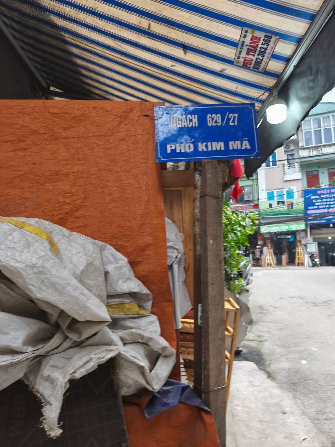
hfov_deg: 58.9
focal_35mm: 23
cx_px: 168
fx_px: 297
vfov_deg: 73.9
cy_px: 224
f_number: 1.65
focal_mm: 6.18
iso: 200
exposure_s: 1/50.3
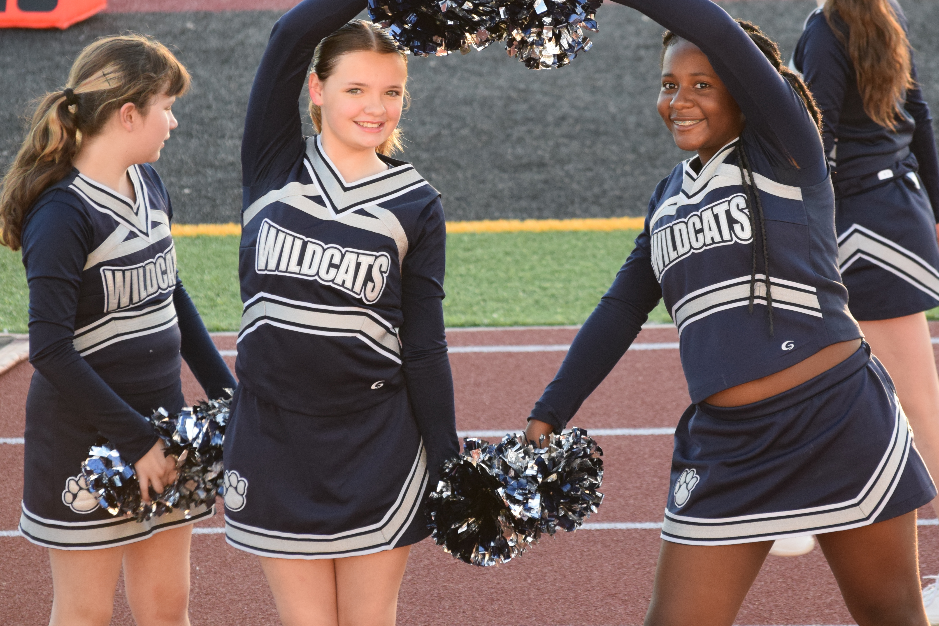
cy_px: 325
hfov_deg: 6.6
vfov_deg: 4.4
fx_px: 8182
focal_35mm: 314
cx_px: 489
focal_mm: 145
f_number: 5
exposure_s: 1/500
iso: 1400
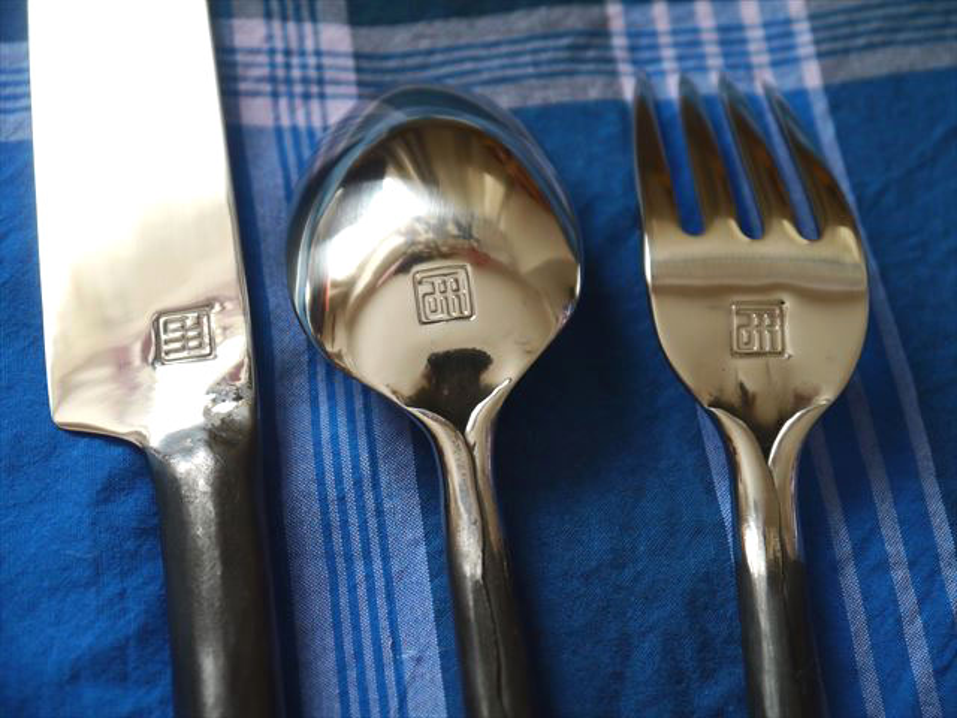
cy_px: 359
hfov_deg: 23.3
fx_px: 2322
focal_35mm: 84
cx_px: 478
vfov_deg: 17.6
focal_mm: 42
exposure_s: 1/15
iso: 800
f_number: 5.6
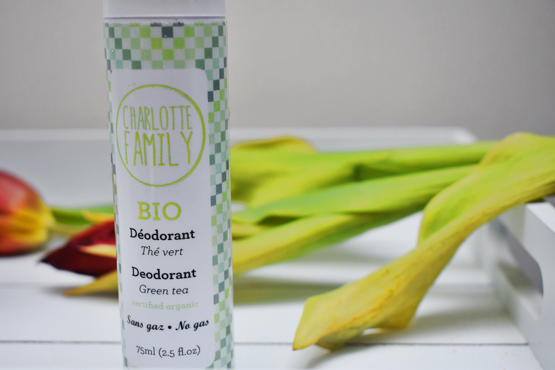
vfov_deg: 26.5
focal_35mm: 51
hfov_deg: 38.9
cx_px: 278
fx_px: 786
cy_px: 185
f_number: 5.6
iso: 400
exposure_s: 1/125
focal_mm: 34
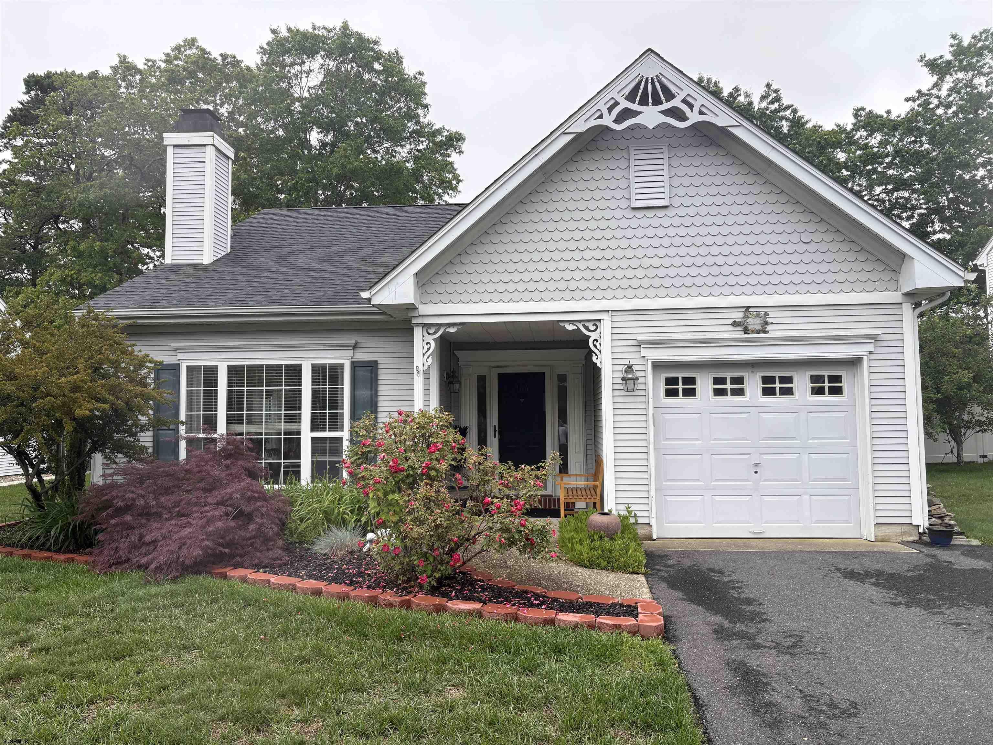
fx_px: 746
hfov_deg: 67.3
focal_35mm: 26
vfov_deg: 53.1
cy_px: 372
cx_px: 496
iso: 50
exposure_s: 1/694
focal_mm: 5.96
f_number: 1.6
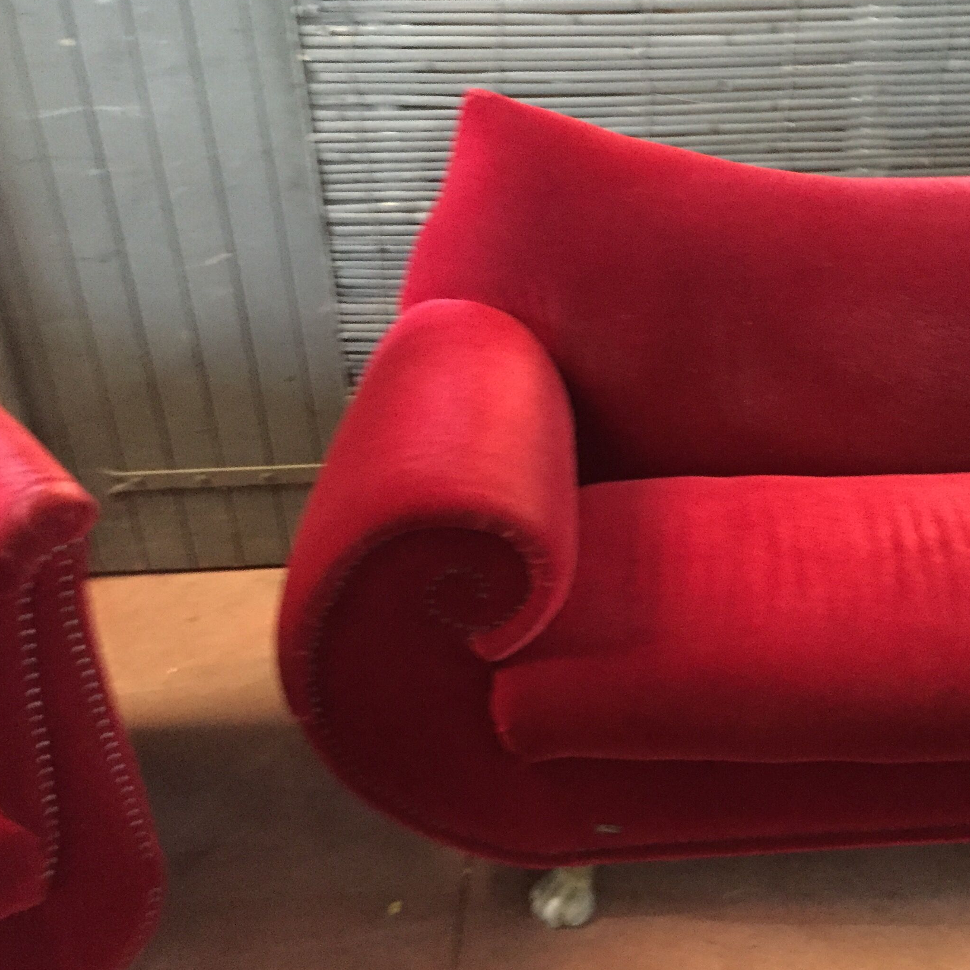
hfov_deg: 40.4
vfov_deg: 40.9
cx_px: 650
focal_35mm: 41
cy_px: 507
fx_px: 1300
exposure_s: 1/17
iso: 800
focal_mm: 4.15
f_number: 2.2
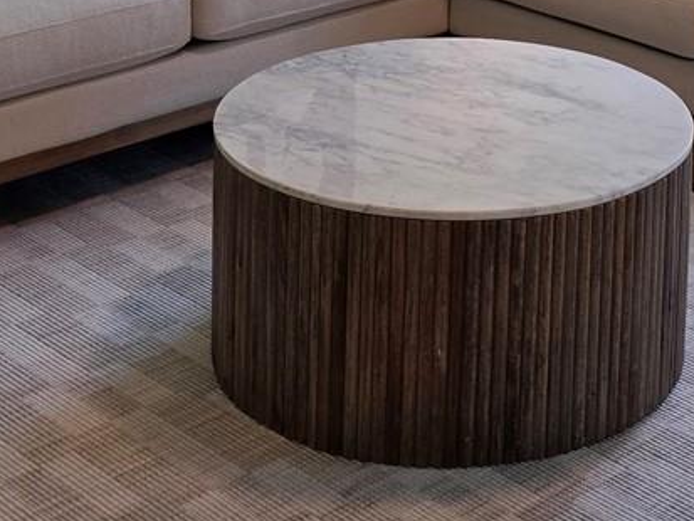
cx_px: 575
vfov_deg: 15.4
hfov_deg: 21.7
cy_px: -237
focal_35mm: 89
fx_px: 1785
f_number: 1.7
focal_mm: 6.3
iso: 125
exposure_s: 1/120
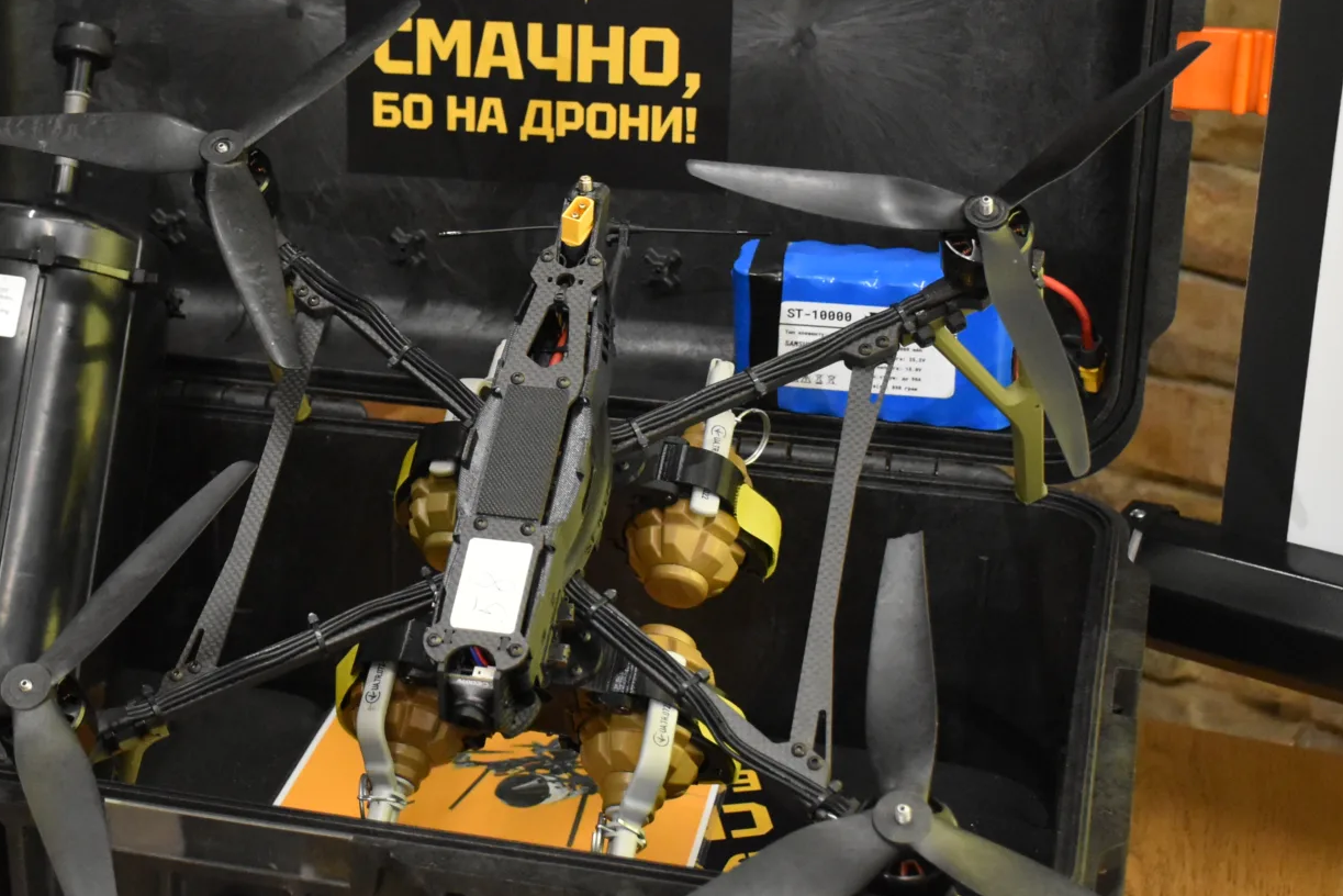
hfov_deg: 29.4
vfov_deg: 20.0
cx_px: 373
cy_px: 324
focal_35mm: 68
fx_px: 2531
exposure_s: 1/60
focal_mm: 27
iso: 4000
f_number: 4
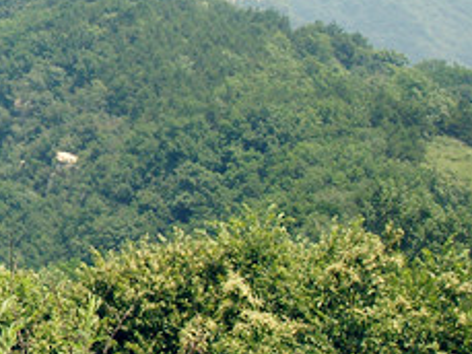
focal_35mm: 185
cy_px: 161
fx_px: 2524
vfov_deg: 8.0
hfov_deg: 10.2
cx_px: -330
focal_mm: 11
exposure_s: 1/800
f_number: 3.1
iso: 80
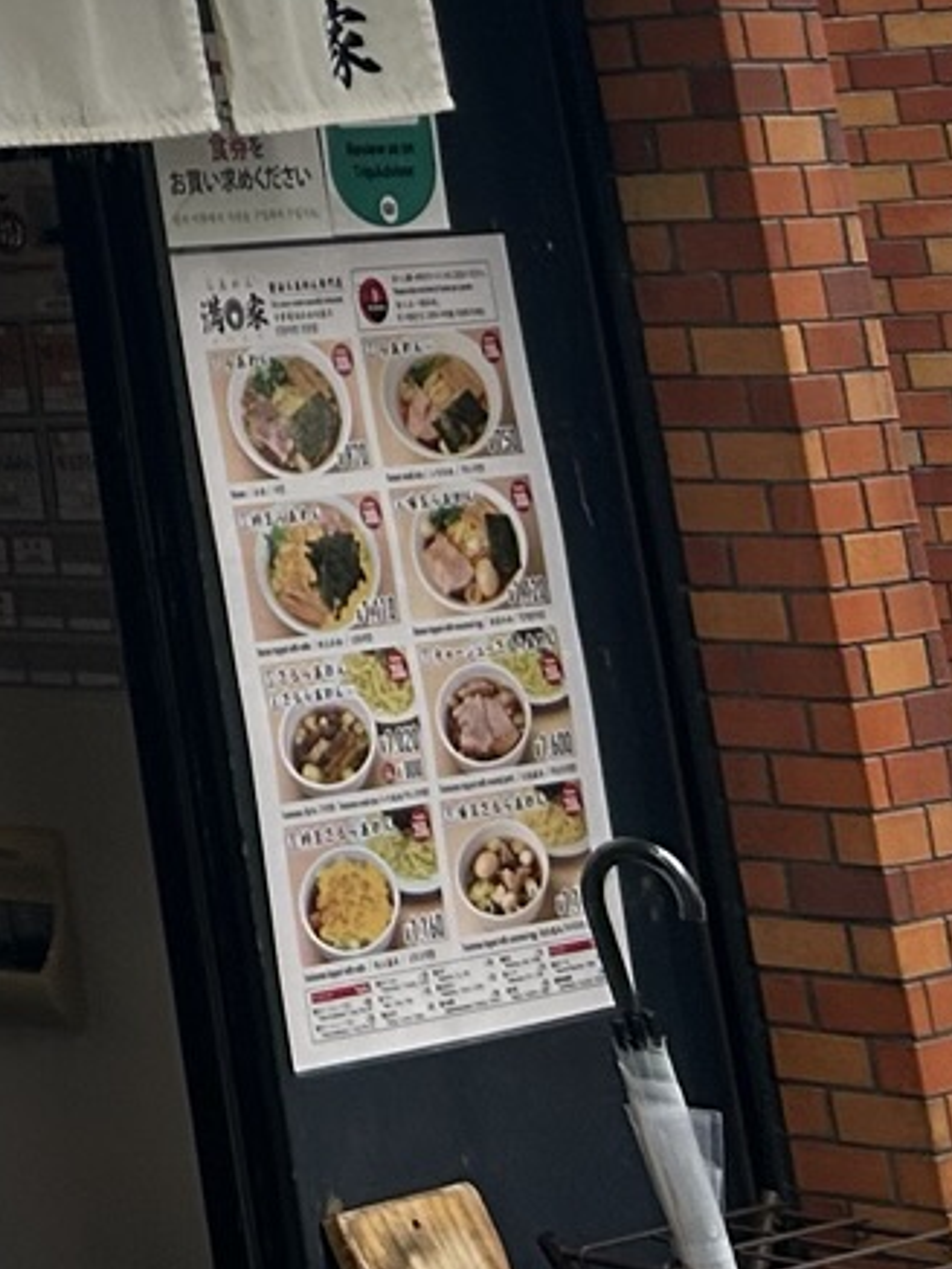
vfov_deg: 15.1
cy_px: -758
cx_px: -1469
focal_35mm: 119
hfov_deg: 10.4
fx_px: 4361
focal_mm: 5.7
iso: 50
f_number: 1.5
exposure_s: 1/549
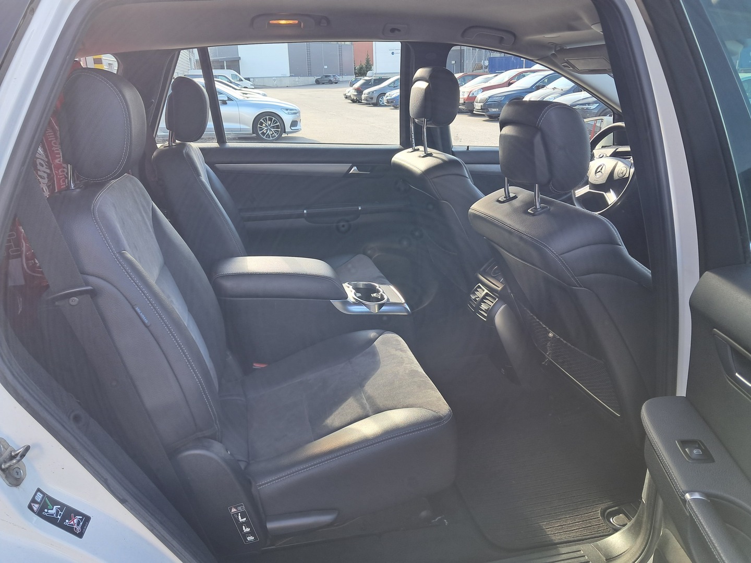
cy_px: 282
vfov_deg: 51.4
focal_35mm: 27
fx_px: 586
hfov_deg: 65.3
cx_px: 376
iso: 50
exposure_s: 1/60
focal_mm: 4
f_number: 1.8
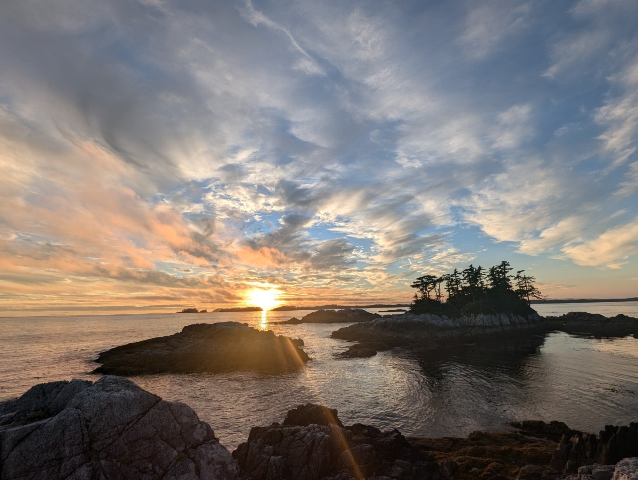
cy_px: 240
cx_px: 319
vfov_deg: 90.1
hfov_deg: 106.1
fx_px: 240
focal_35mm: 13
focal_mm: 1.95
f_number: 2.2
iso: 50
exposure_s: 1/1188
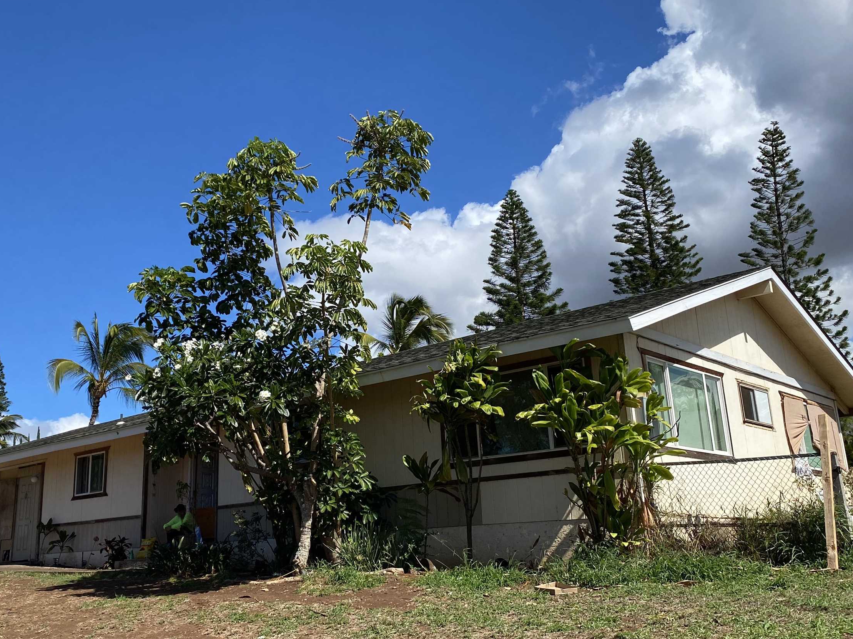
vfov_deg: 39.6
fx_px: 887
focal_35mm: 36
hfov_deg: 51.1
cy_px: 295
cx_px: 348
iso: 32
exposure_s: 1/2967
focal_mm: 4.25
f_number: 1.8
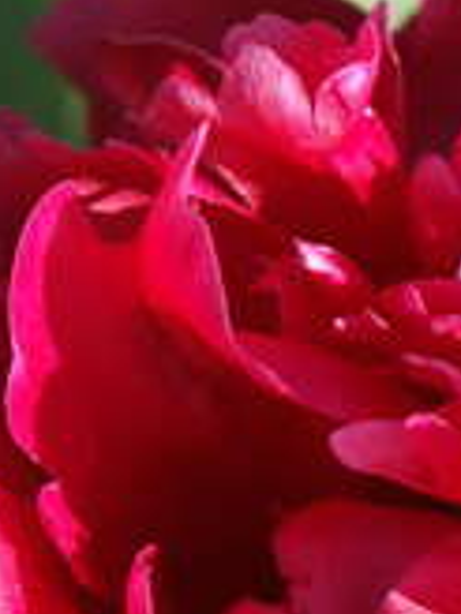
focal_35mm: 609
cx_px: 528
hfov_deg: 2.4
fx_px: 10814
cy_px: 814
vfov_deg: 3.2
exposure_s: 1/500
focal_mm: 38.05
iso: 100
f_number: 3.5
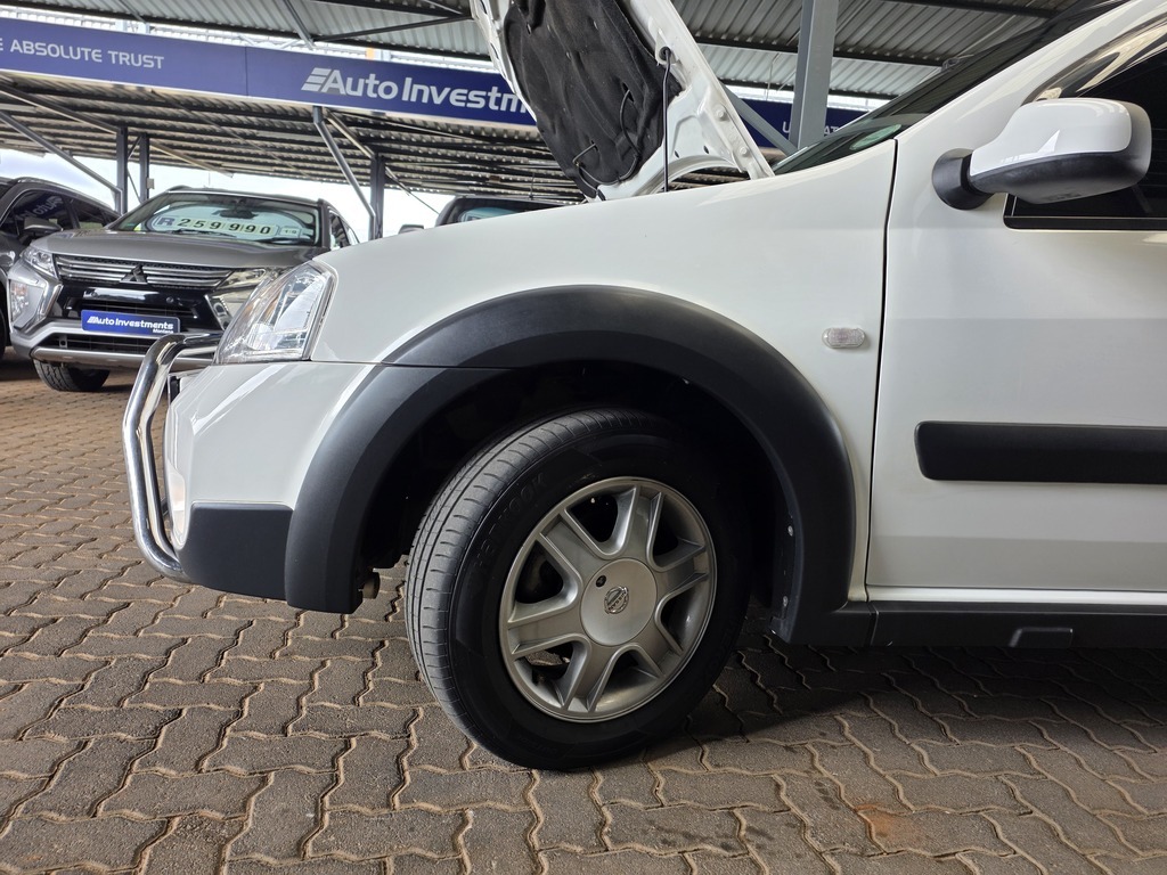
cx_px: 584
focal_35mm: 23
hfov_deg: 73.9
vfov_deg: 58.9
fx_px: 775
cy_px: 438
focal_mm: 6.25
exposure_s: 1/180
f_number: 1.7
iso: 64
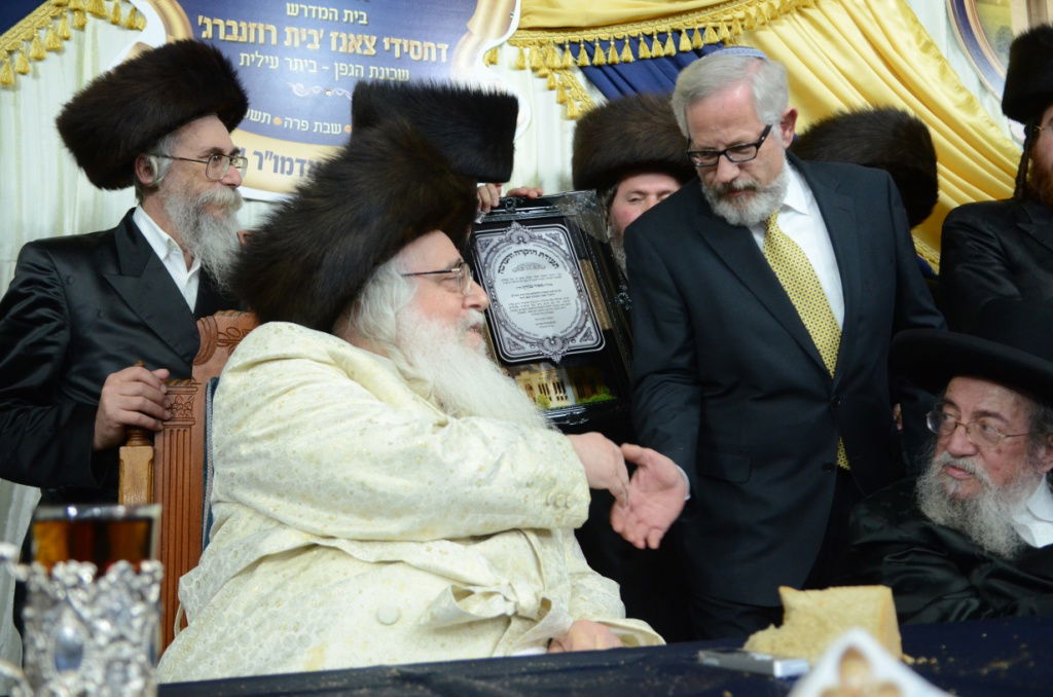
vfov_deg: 38.2
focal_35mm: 34
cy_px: 348
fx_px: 1007
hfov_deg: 55.2
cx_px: 526
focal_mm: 23
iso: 1600
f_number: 3.2
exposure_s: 1/100
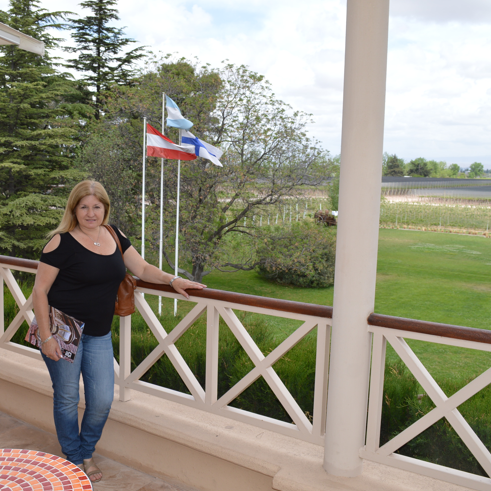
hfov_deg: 46.9
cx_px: 191
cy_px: 246
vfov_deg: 47.2
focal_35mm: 35
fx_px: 562
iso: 100
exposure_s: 1/200
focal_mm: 18
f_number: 7.1
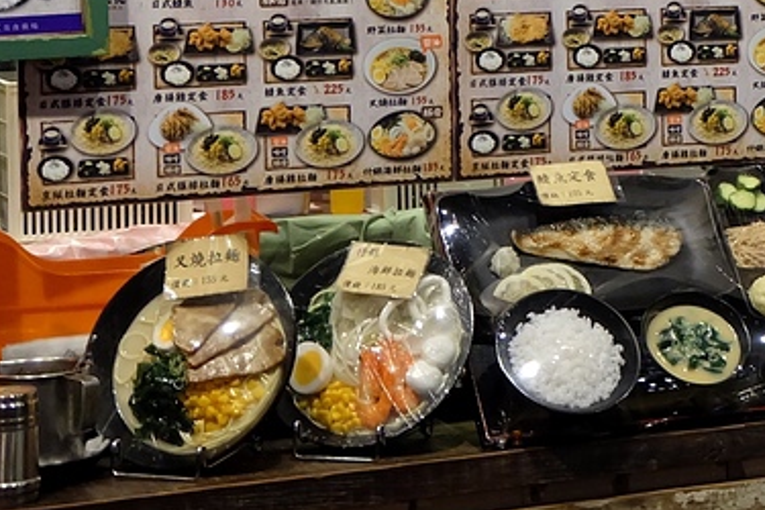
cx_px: 761
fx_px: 1912
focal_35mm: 90
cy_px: -178
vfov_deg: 14.5
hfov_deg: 21.8
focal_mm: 22.2
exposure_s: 1/60
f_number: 4
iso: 1250
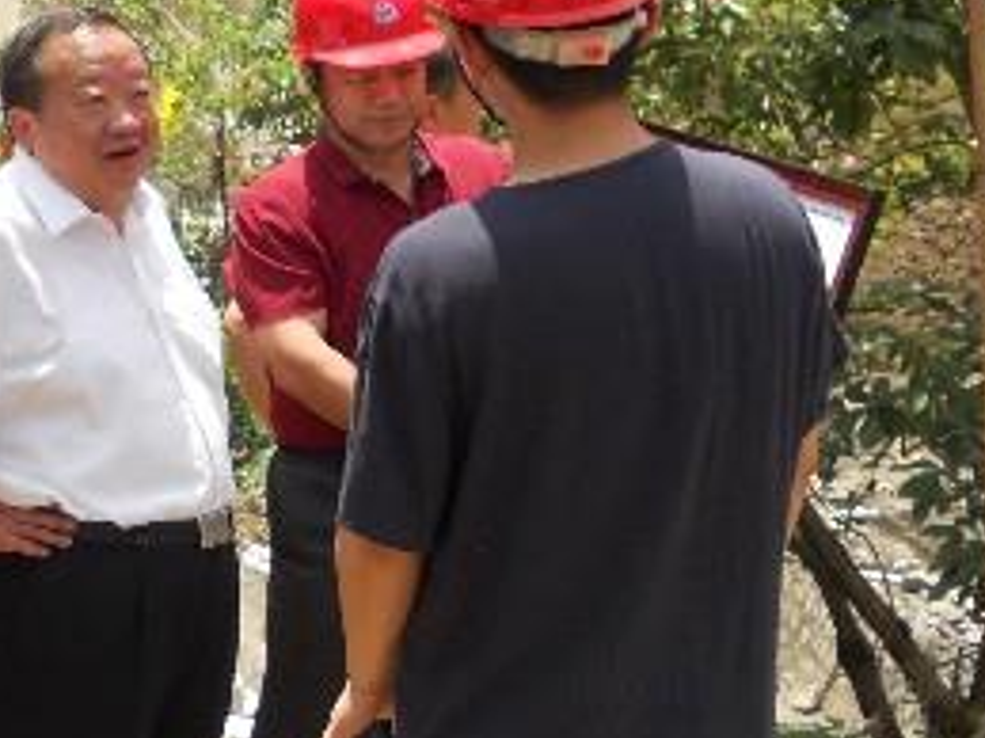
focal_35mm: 99
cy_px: 445
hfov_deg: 18.8
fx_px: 2816
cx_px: -202
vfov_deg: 14.9
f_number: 3.5
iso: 80
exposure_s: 1/400
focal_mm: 5.8
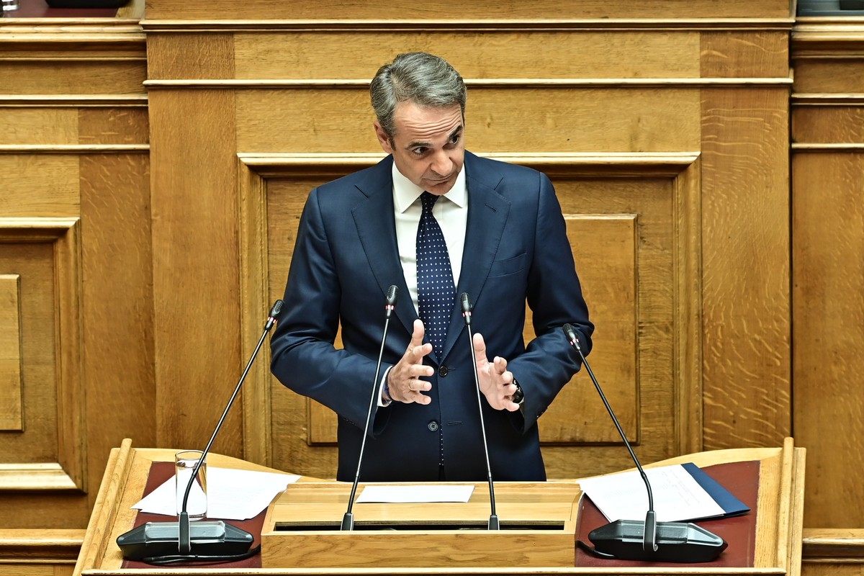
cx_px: 432
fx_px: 7199
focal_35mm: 300
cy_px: 288
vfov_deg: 4.6
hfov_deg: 6.9
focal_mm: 200
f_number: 3.5
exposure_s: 1/250
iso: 640
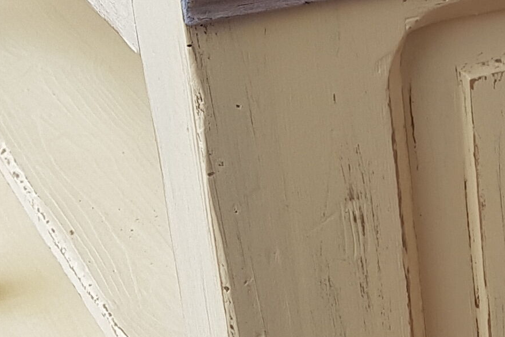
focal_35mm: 124
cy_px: 244
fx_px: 1739
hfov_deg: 15.8
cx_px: 642
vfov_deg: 11.0
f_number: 1.7
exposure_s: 1/105
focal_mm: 4.2
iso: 40
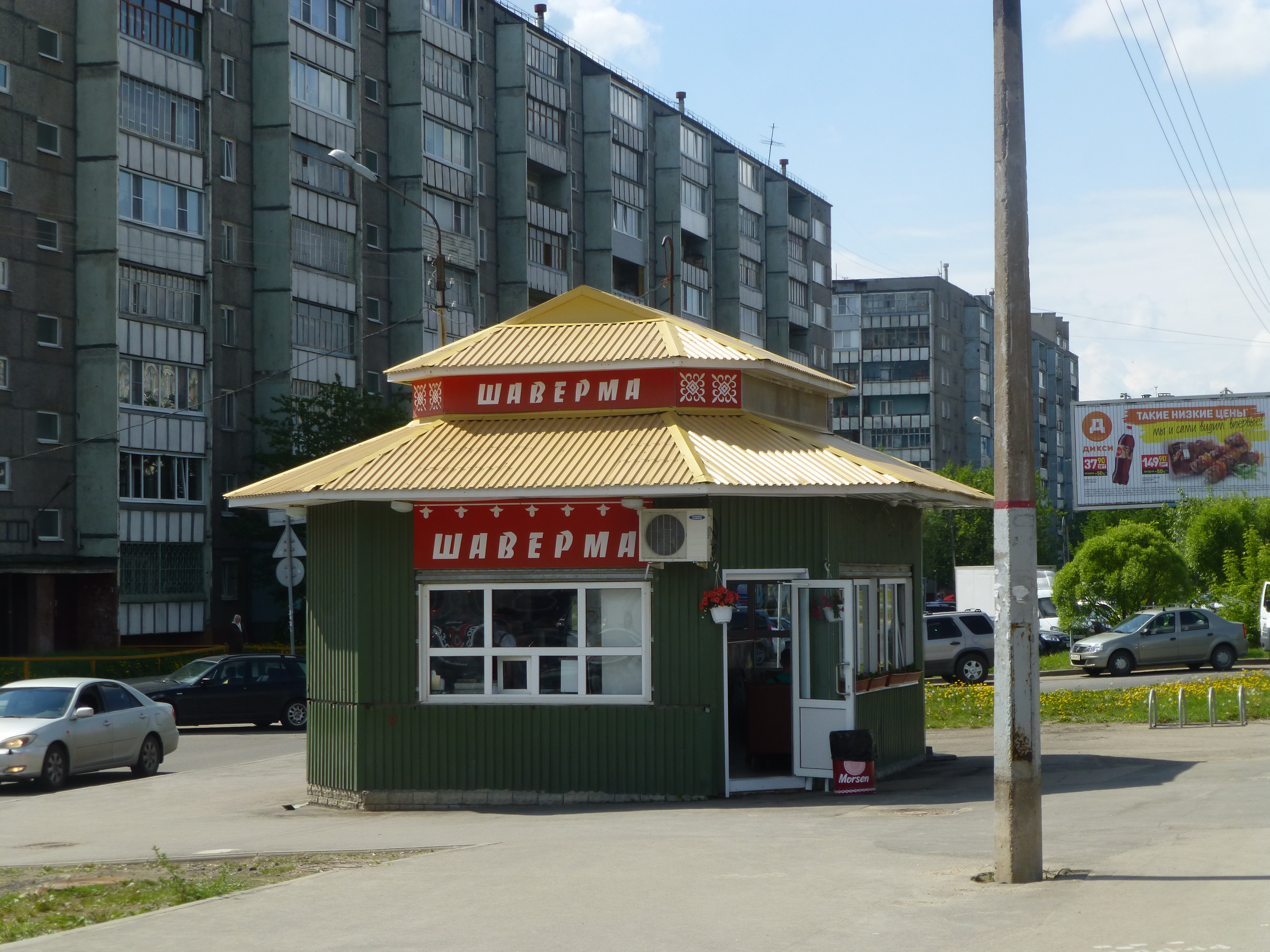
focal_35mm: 75
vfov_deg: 19.6
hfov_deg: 26.0
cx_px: 635
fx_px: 2752
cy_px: 476
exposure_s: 1/640
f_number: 5
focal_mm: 13.3
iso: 100
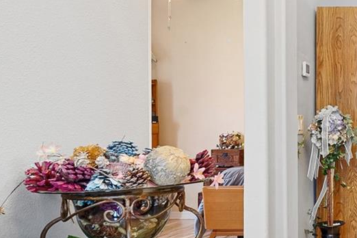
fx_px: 486
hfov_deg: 30.0
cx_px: 489
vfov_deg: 27.5
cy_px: 145
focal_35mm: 49
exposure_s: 1/3
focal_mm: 16
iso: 400
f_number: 8
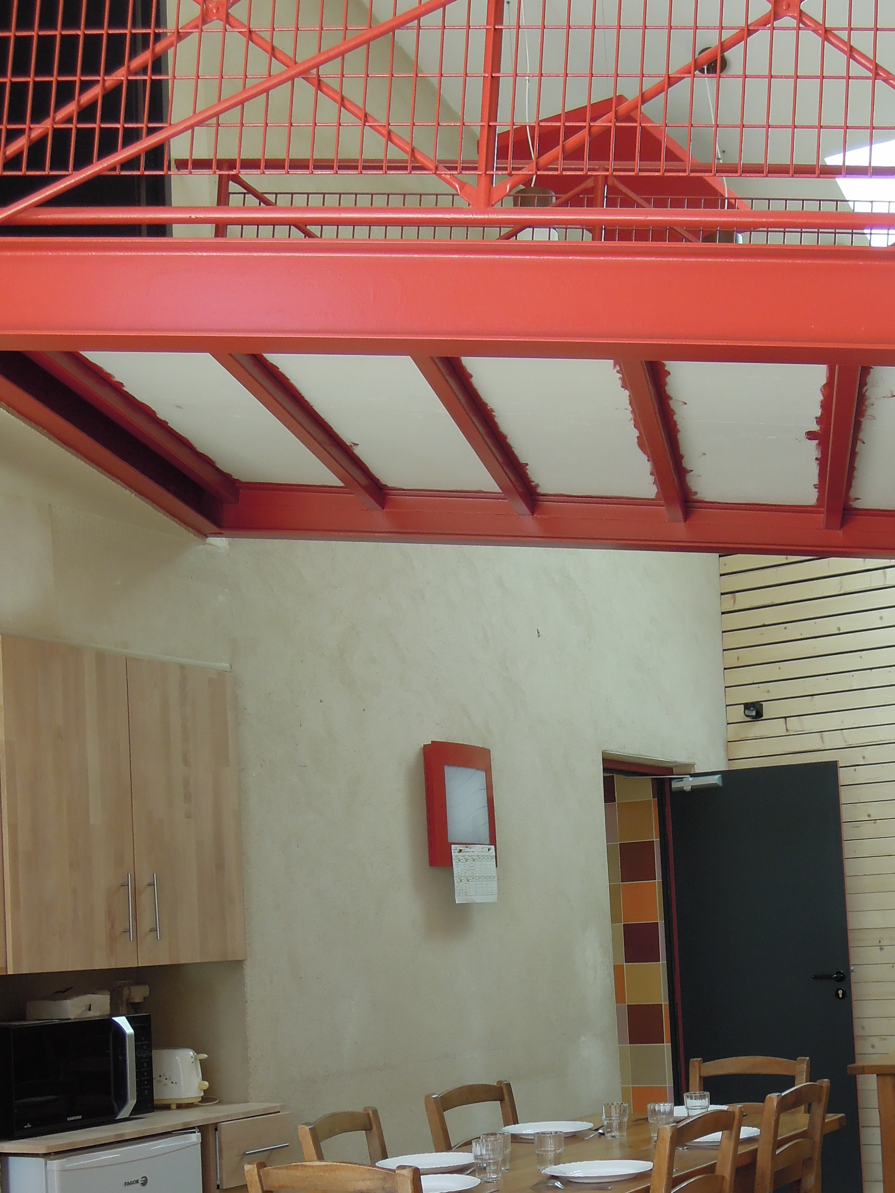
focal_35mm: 49
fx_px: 1689
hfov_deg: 29.4
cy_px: 826
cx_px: 621
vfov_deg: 38.3
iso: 160
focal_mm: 6.3
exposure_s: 1/80
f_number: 3.2
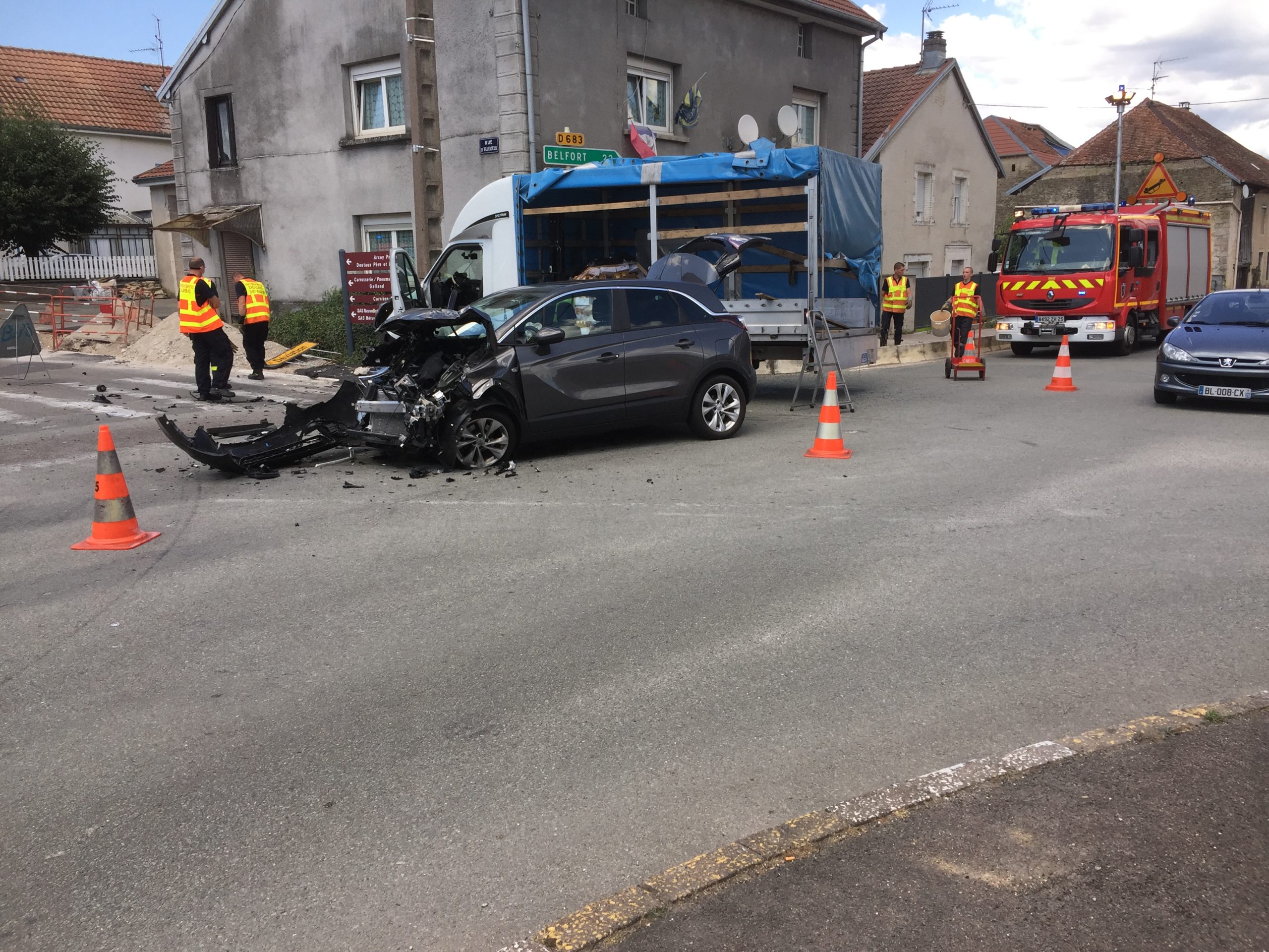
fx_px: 1063
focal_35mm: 29
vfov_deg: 48.2
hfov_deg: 61.7
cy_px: 476
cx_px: 634
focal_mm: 4.15
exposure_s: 1/760
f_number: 2.2
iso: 32
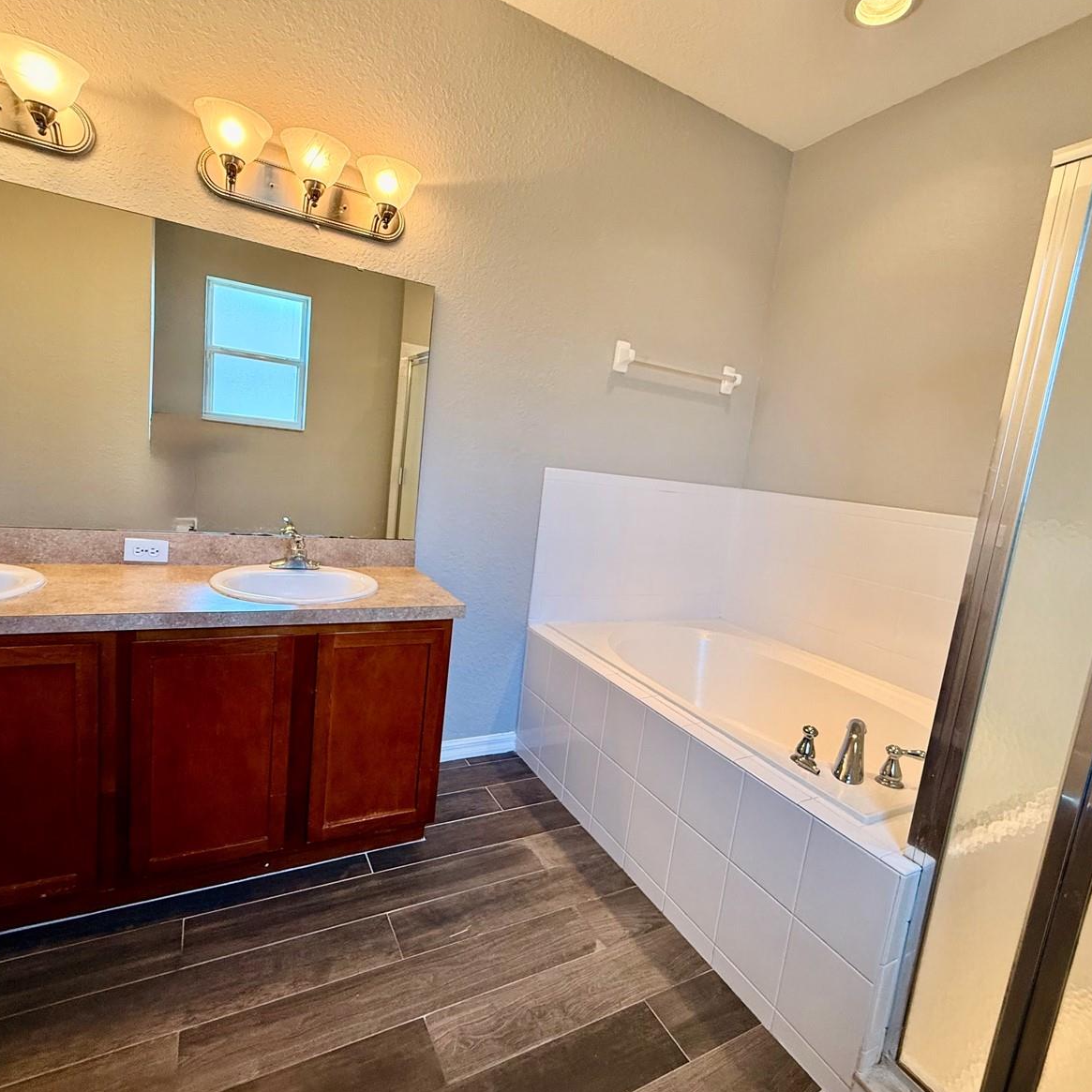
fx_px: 607
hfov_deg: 84.0
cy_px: 549
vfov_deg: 84.0
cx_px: 546
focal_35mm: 17
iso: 160
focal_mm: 2.22
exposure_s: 1/120
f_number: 2.2
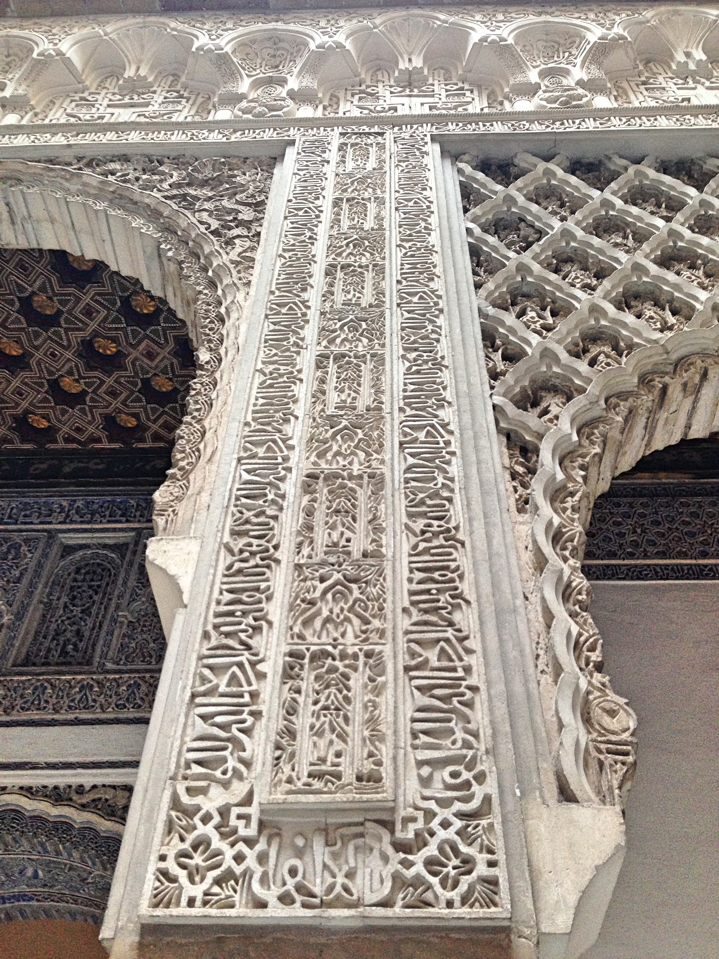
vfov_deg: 55.4
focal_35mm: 33
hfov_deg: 42.9
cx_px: 360
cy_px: 480
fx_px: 914
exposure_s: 1/20
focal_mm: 4.12
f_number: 2.4
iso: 125
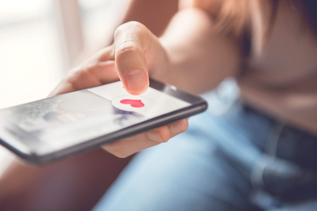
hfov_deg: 28.8
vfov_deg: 19.5
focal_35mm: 70
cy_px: 106
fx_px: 617
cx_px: 158
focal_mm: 70
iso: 400
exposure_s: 1/100
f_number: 2.8
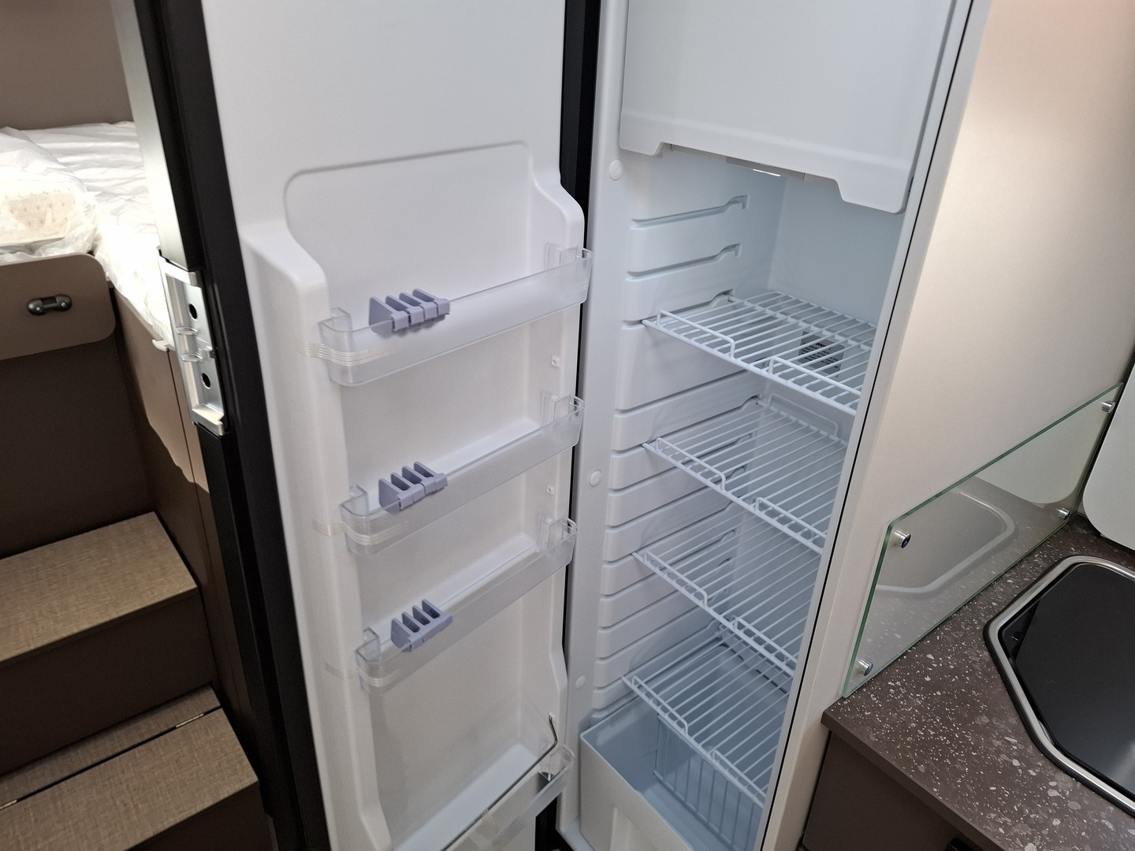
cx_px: 568
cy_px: 426
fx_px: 754
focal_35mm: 23
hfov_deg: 73.9
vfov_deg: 58.9
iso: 80
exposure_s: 1/100
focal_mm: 5.54
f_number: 1.8
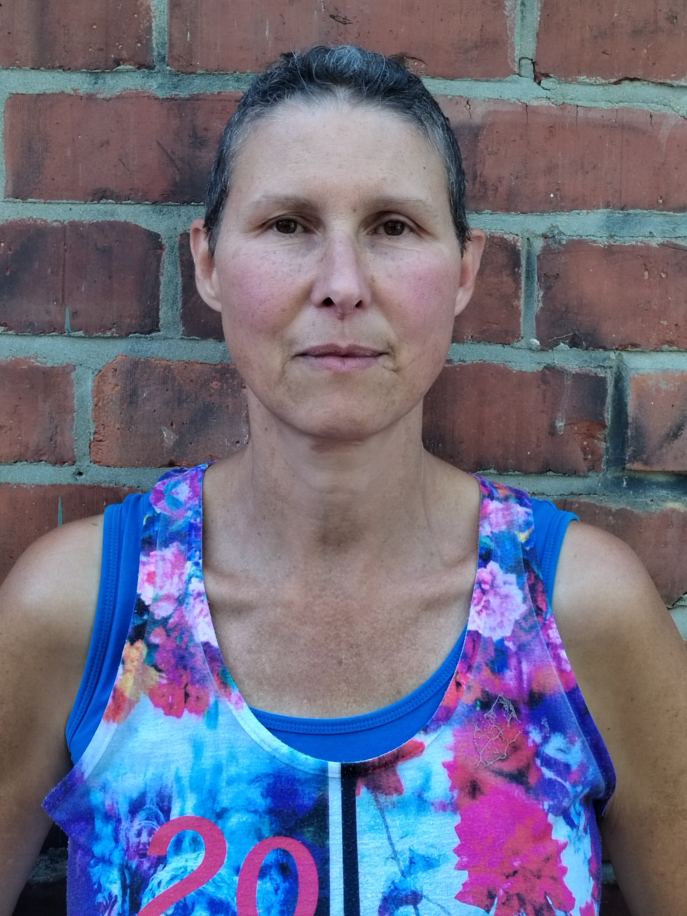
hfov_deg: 21.0
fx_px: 1852
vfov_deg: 27.8
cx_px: 344
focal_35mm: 70
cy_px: 458
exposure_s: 1/100
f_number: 1.9
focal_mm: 5.52
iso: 575
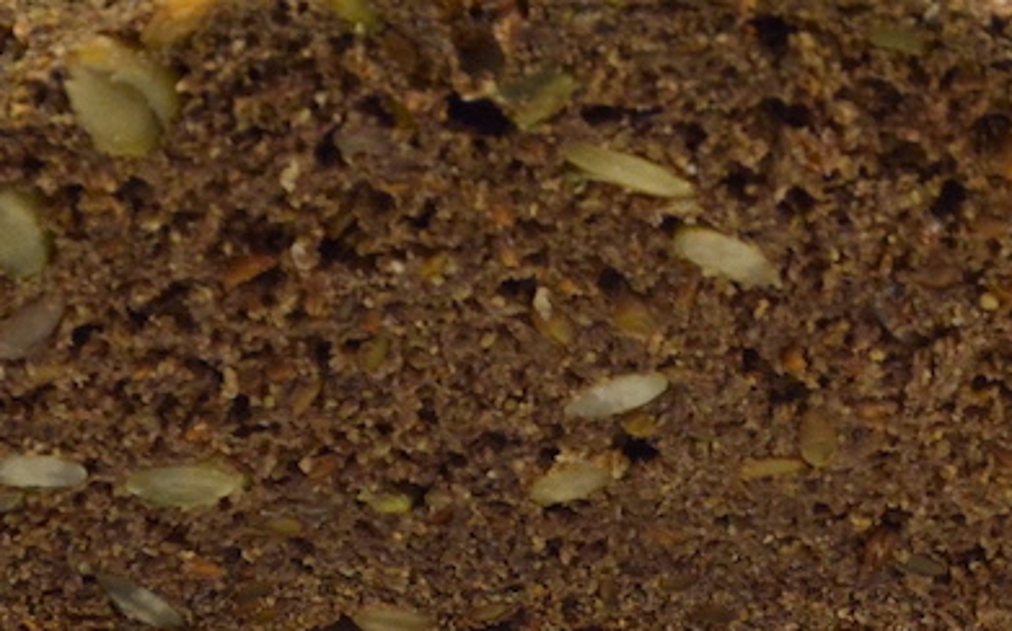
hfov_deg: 4.6
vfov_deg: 2.9
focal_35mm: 460
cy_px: 365
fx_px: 12681
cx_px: 792
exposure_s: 1/125
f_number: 5.6
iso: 1800
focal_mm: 98
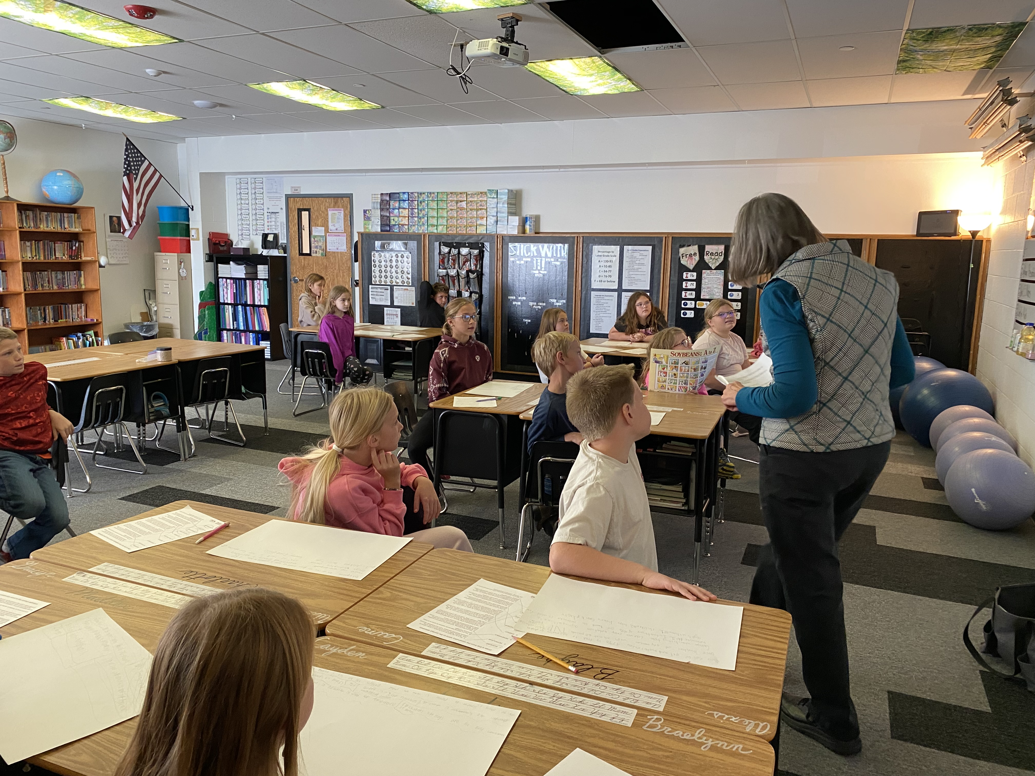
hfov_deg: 67.3
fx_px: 777
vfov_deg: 53.1
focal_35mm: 26
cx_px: 518
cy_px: 388
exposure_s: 1/60
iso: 160
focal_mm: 4.25
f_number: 1.8
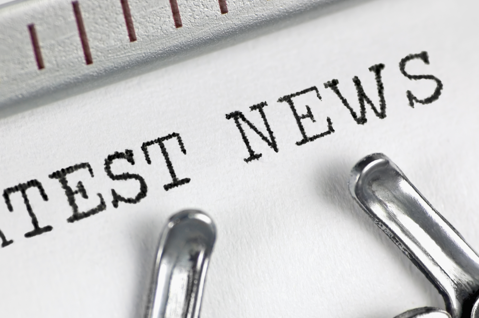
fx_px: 5850
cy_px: 172
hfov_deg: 4.7
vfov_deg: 3.1
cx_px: 201
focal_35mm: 440
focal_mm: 200
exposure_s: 1/100
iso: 200
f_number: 11
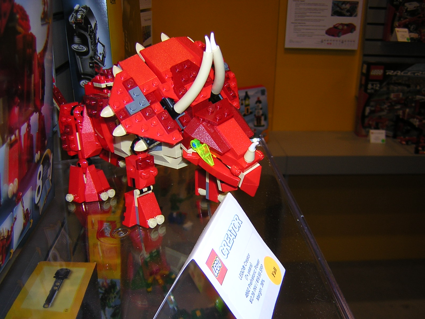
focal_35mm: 36
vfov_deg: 39.7
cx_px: 212
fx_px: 442
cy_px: 160
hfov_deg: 51.4
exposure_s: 1/60.1
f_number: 2.6
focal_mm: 4.7
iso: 100
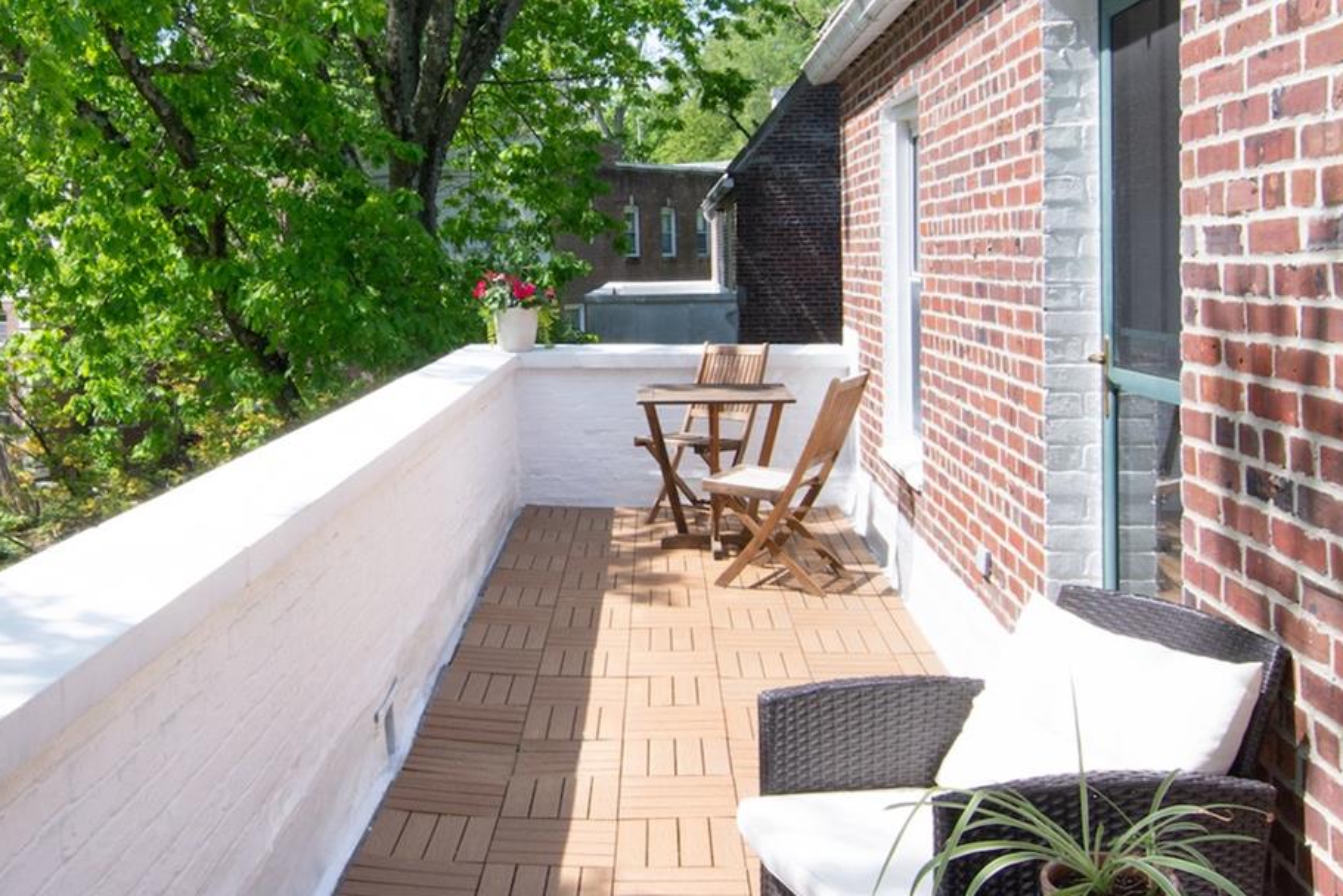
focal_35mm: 37
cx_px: 443
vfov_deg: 35.4
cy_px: 274
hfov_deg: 50.7
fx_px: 1385
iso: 400
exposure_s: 1/125
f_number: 14
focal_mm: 11
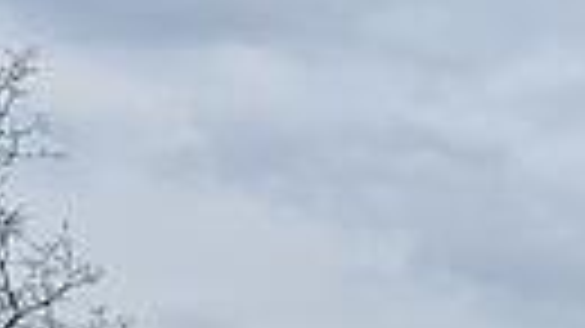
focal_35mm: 154
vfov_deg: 7.2
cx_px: 1350
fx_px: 2388
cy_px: 894
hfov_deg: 11.7
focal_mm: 6.4
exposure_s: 1/1584
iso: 50
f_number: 1.8
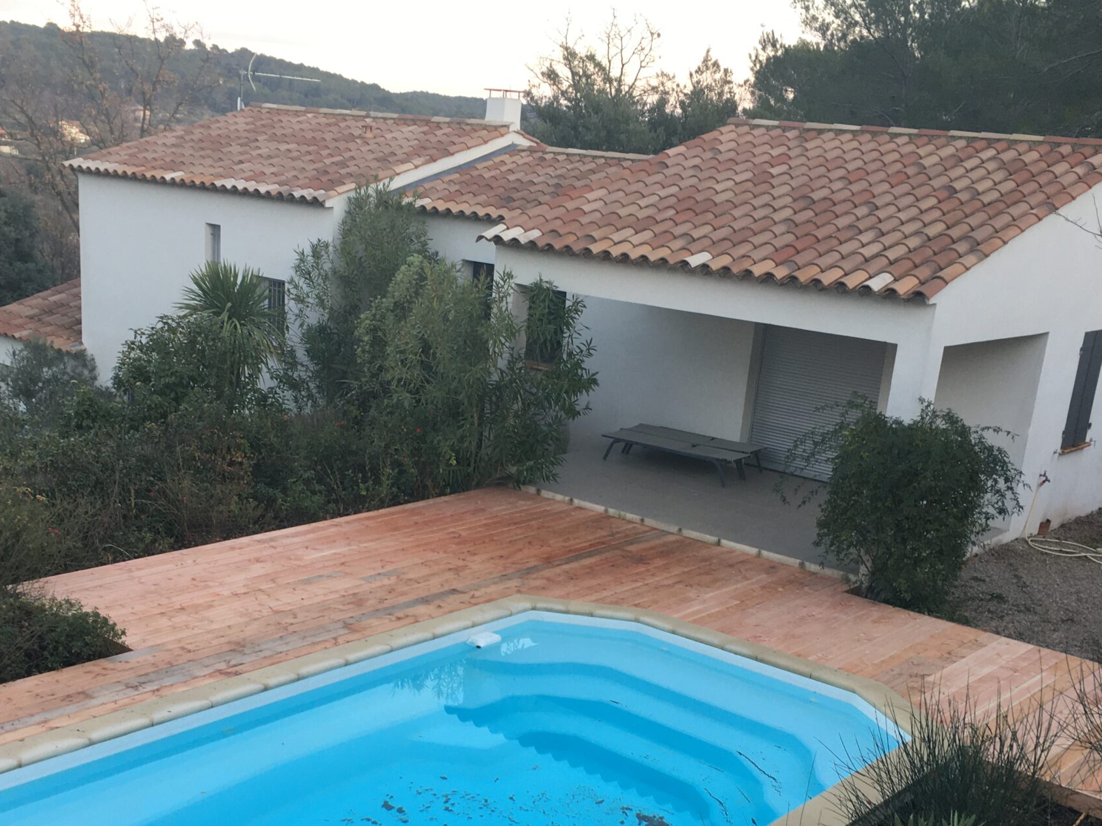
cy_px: 599
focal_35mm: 44
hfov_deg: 42.9
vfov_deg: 32.4
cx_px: 485
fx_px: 1401
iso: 25
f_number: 2.2
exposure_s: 1/50
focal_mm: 4.15
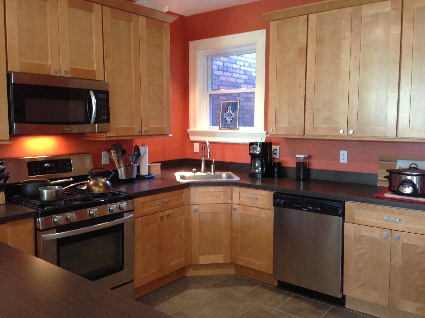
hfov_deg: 55.4
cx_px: 212
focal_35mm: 33
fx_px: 405
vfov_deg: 42.9
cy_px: 159
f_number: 2.4
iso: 200
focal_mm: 4.13
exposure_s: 1/20
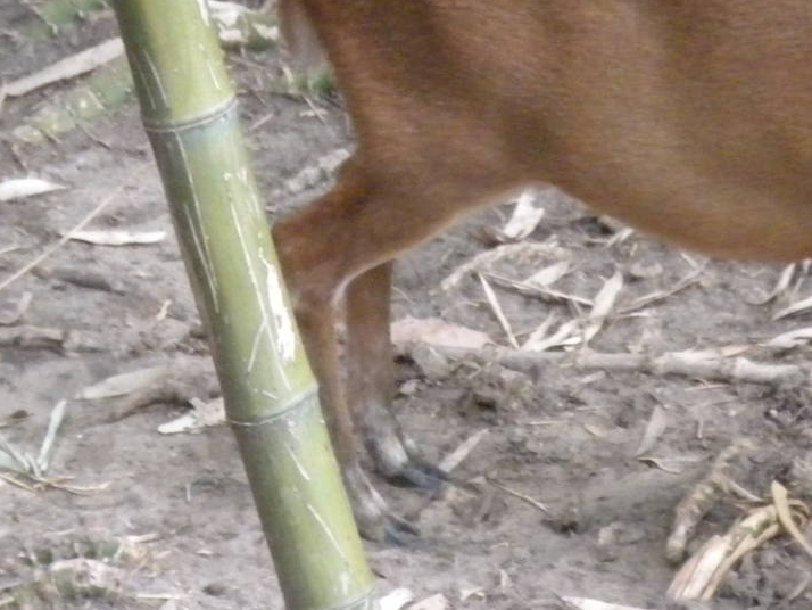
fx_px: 12507
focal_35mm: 533
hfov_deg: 3.7
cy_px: 88
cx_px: 721
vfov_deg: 2.8
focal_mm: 42.1
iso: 800
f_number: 5.2
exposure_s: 1/55.1
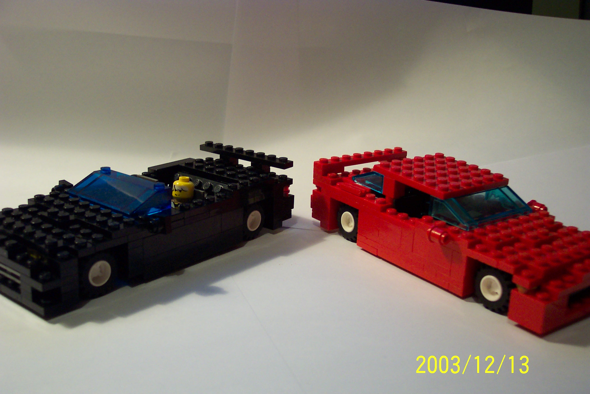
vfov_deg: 35.1
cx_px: 295
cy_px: 197
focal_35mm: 38
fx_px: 623
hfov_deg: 50.7
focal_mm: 8
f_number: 2.8
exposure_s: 1/30
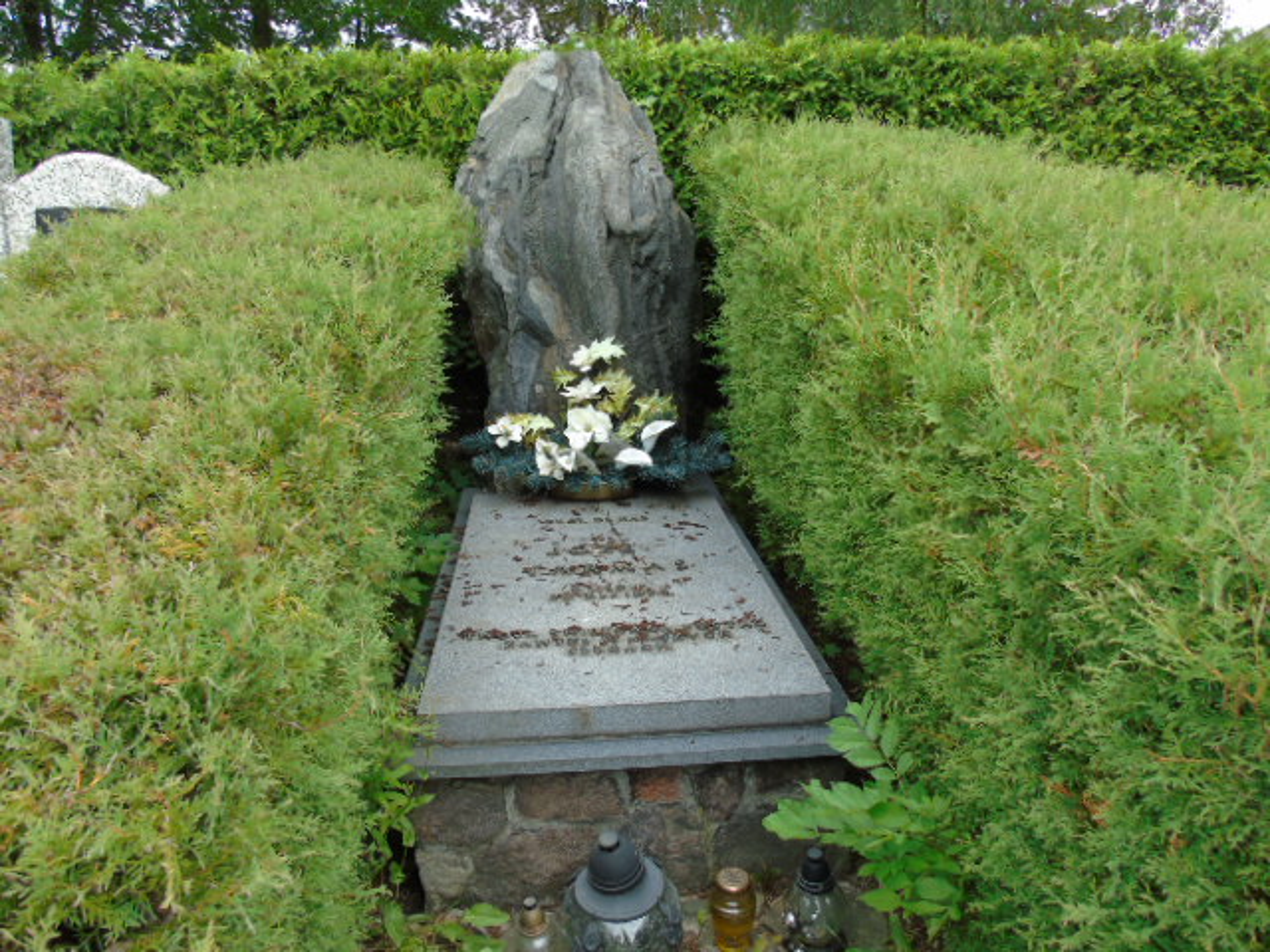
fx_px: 917
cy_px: 476
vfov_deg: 54.9
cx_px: 635
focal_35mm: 25
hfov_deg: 69.4
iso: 80
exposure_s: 1/100
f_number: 3.4
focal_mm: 4.4
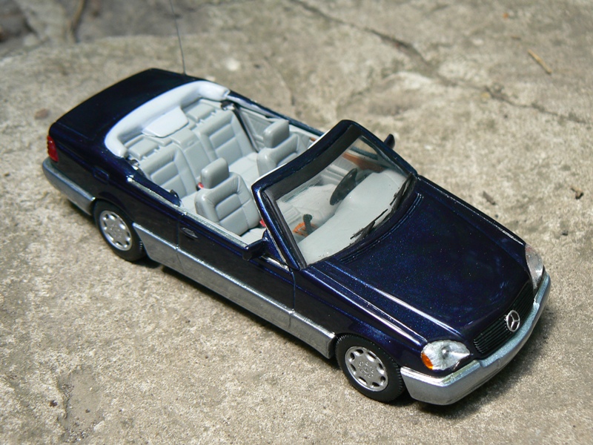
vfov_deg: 21.9
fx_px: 1148
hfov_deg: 29.0
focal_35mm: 67
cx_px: 296
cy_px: 222
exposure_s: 1/60
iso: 80
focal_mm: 11.2
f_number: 3.6
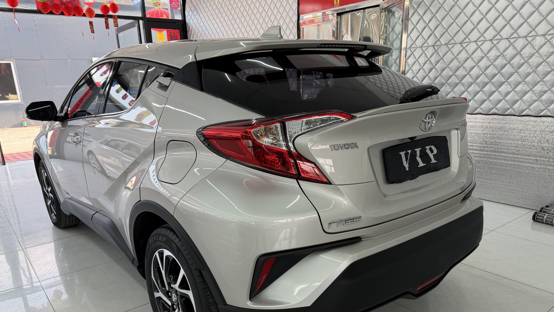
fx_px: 397
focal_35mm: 27
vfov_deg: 42.3
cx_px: 280
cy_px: 209
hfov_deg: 69.9
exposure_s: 1/132
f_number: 1.78
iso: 80
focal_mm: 6.76
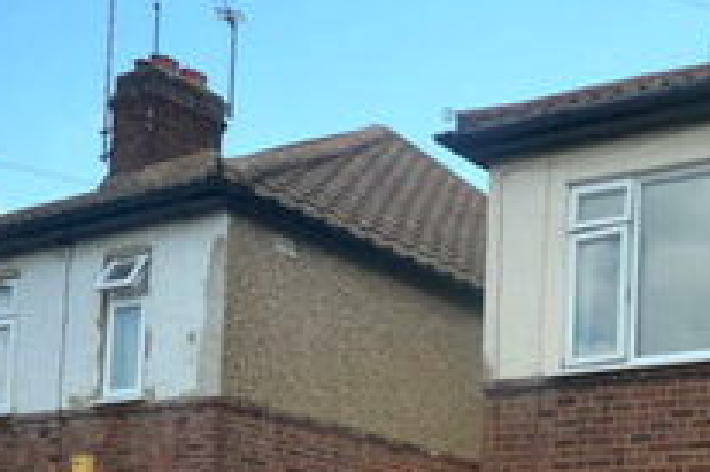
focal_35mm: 51
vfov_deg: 22.3
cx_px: 1103
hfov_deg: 26.3
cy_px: 687
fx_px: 1005
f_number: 5.6
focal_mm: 10
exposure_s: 1/125
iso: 100
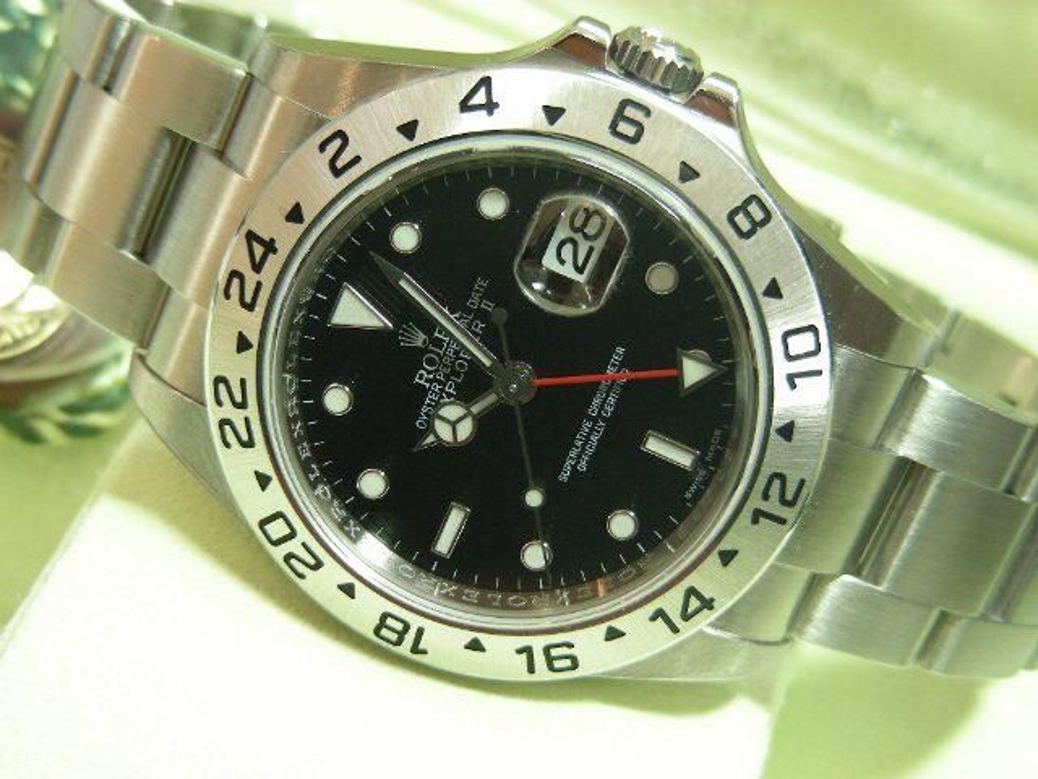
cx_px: 519
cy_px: 390
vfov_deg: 18.7
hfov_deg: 24.7
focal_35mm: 79
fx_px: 2369
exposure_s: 1/18.6
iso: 200
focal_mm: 13.2
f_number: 3.5
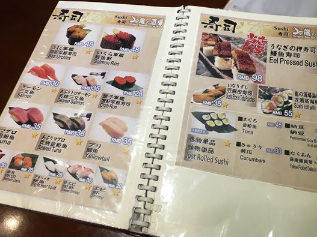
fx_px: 302
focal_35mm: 33
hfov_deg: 55.4
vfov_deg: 42.9
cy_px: 108
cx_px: 159
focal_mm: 4.15
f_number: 2.2
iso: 80
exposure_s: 1/33
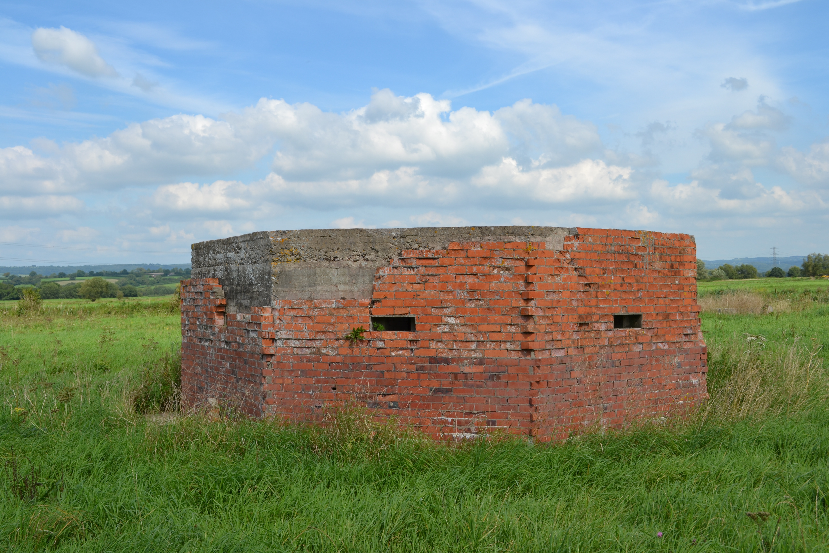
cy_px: 276
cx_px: 414
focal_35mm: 39
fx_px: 898
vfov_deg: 34.2
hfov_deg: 49.6
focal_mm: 26
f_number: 8
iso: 100
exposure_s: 1/250
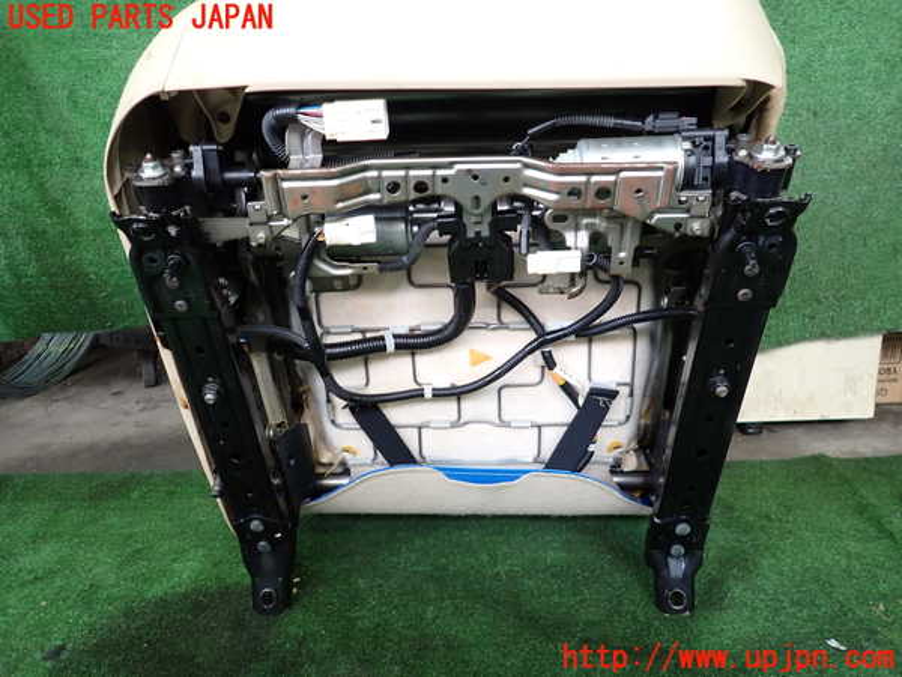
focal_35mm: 25
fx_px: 651
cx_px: 451
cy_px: 338
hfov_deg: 69.4
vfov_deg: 54.9
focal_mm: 4.5
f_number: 2
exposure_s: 1/40
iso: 200
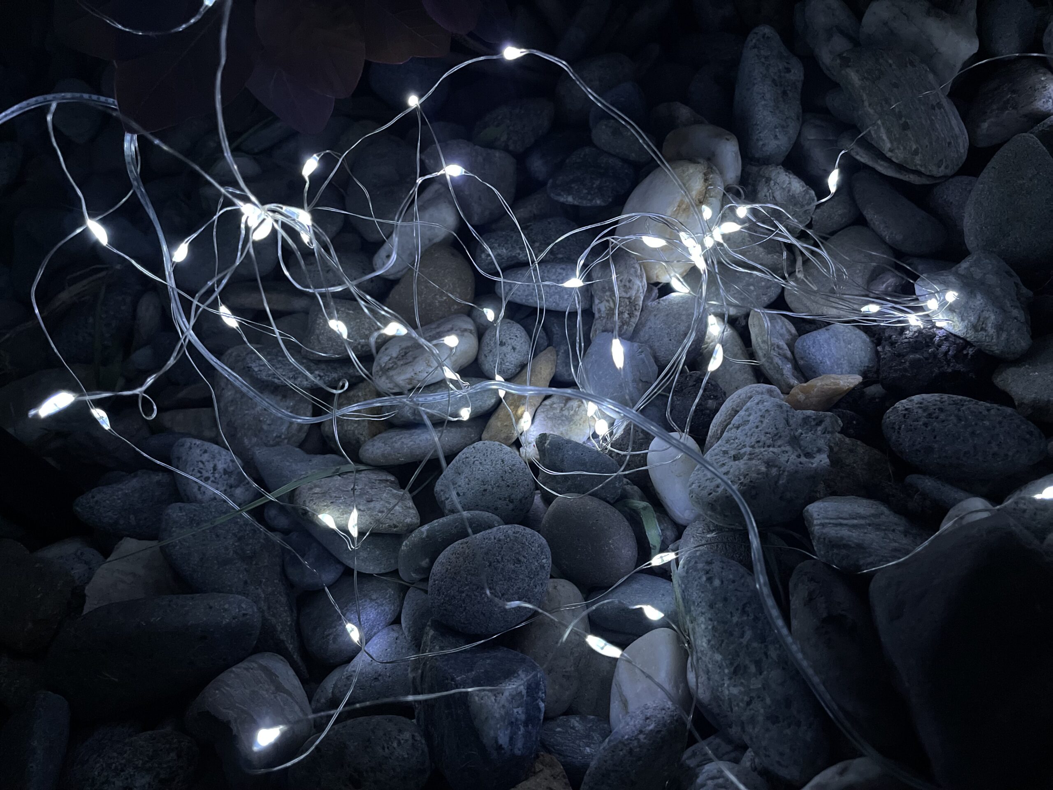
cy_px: 395
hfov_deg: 67.3
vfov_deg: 53.1
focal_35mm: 26
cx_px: 526
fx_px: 791
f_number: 1.6
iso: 1000
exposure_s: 1/30
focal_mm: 4.2
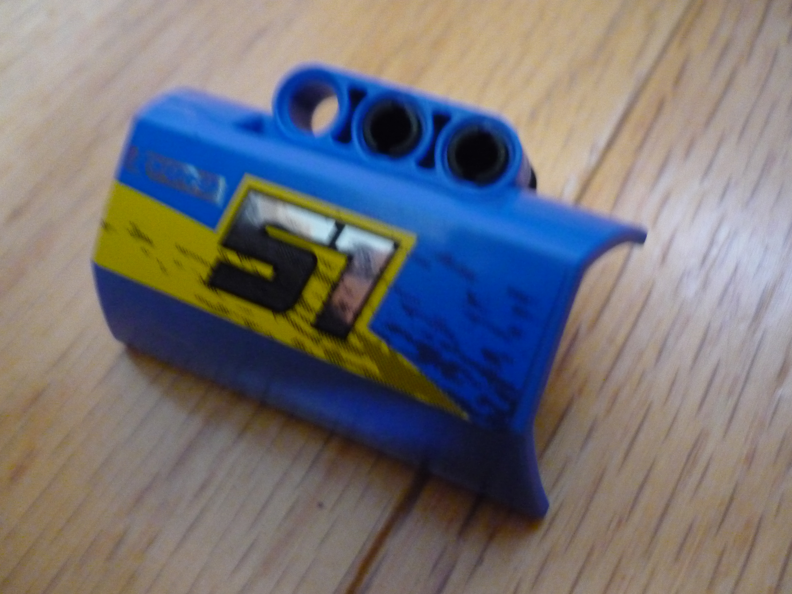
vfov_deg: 42.9
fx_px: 755
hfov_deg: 55.4
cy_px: 297
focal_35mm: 33
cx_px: 396
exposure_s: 1/20
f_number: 2.8
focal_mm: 5.5
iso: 800
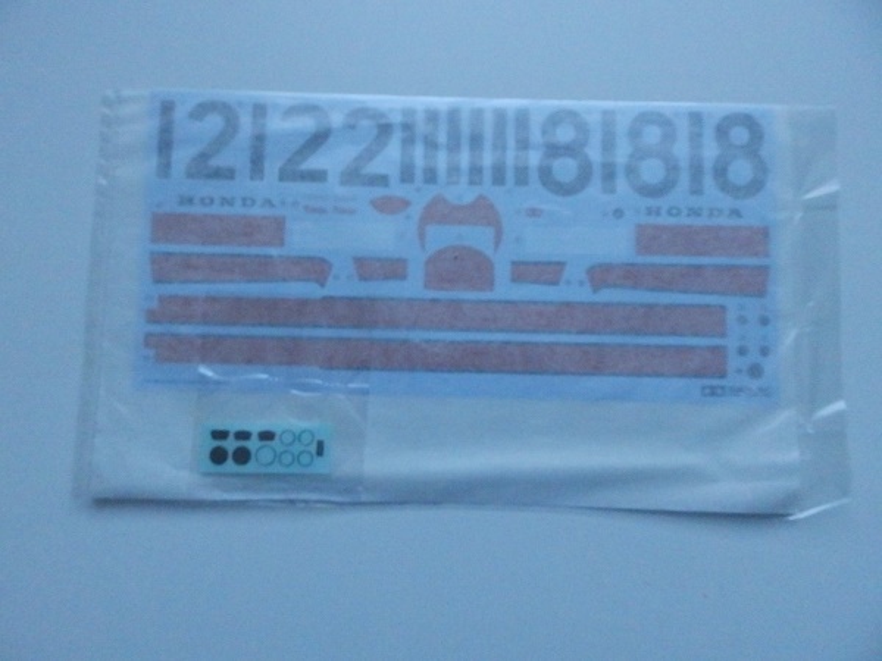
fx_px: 561
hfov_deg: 76.4
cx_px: 441
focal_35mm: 22
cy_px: 330
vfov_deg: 61.1
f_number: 3.4
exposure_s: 1/160
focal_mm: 4
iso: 1600
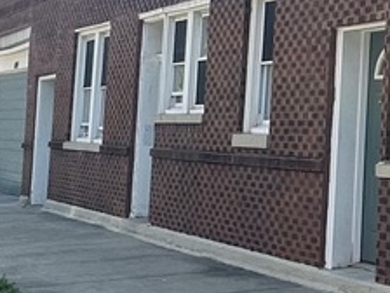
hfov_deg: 18.0
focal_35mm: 90
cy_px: 12
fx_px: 1014
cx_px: 674
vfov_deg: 16.1
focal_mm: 2.22
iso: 40
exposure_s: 1/394
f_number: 2.2
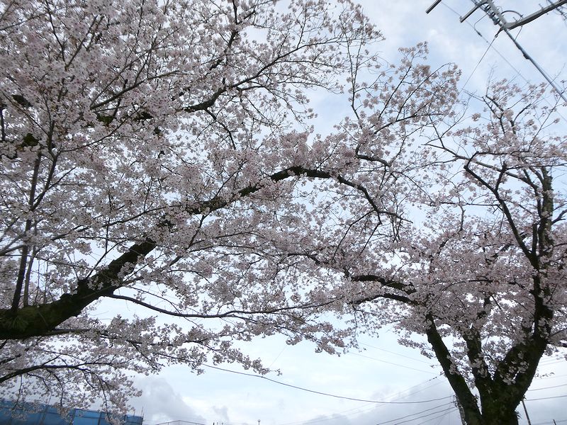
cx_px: 284
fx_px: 393
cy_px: 212
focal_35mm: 24
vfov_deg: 56.8
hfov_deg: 71.6
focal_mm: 4.3
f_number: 3.3
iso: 80
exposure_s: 1/100
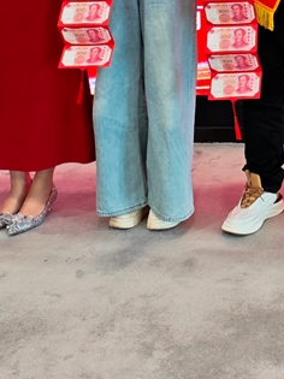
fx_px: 799
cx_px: 336
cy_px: -69
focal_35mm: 73
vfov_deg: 24.4
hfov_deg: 19.1
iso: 200
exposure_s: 1/50
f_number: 2.8
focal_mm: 6.68
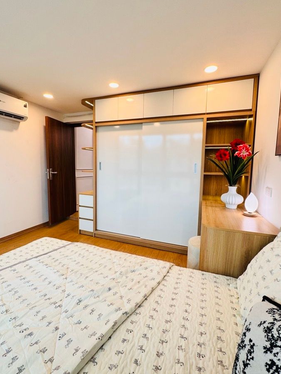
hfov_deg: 78.1
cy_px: 180
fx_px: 173
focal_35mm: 16
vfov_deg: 94.5
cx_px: 140
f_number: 2.2
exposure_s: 1/99
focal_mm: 2.22
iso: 125
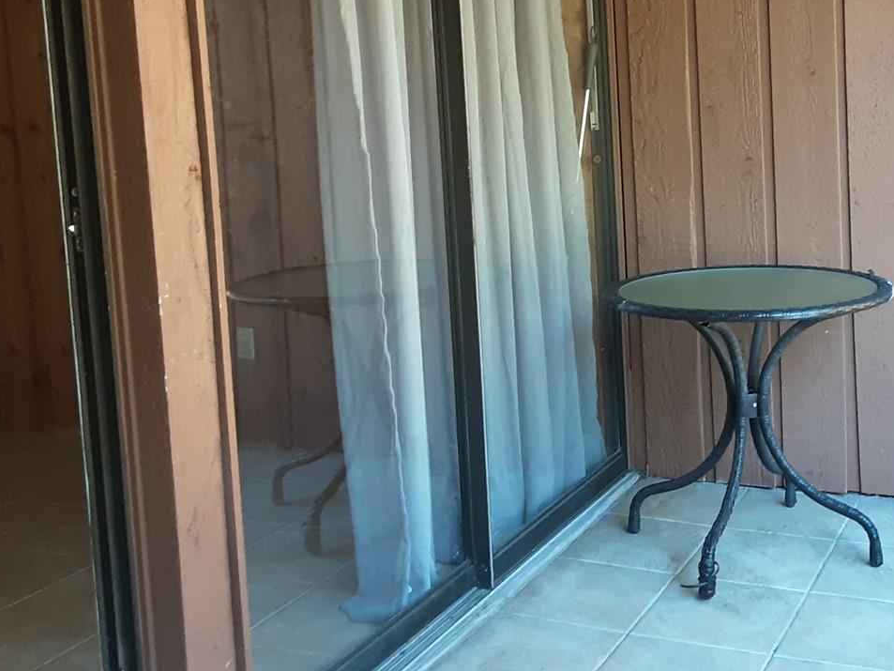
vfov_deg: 30.7
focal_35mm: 47
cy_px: 229
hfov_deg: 39.9
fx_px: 1214
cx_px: 607
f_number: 1.9
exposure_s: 1/30
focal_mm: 2.9
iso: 125
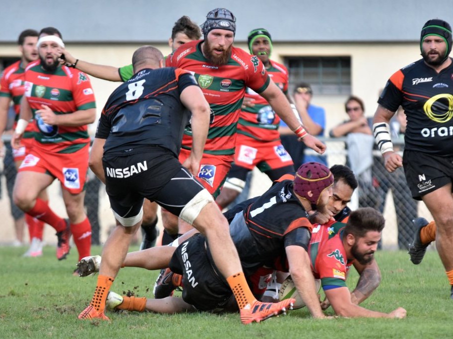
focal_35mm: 489
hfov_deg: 4.1
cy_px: 169
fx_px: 6398
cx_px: 246
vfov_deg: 3.0
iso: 1000
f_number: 5
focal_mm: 300
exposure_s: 1/1250
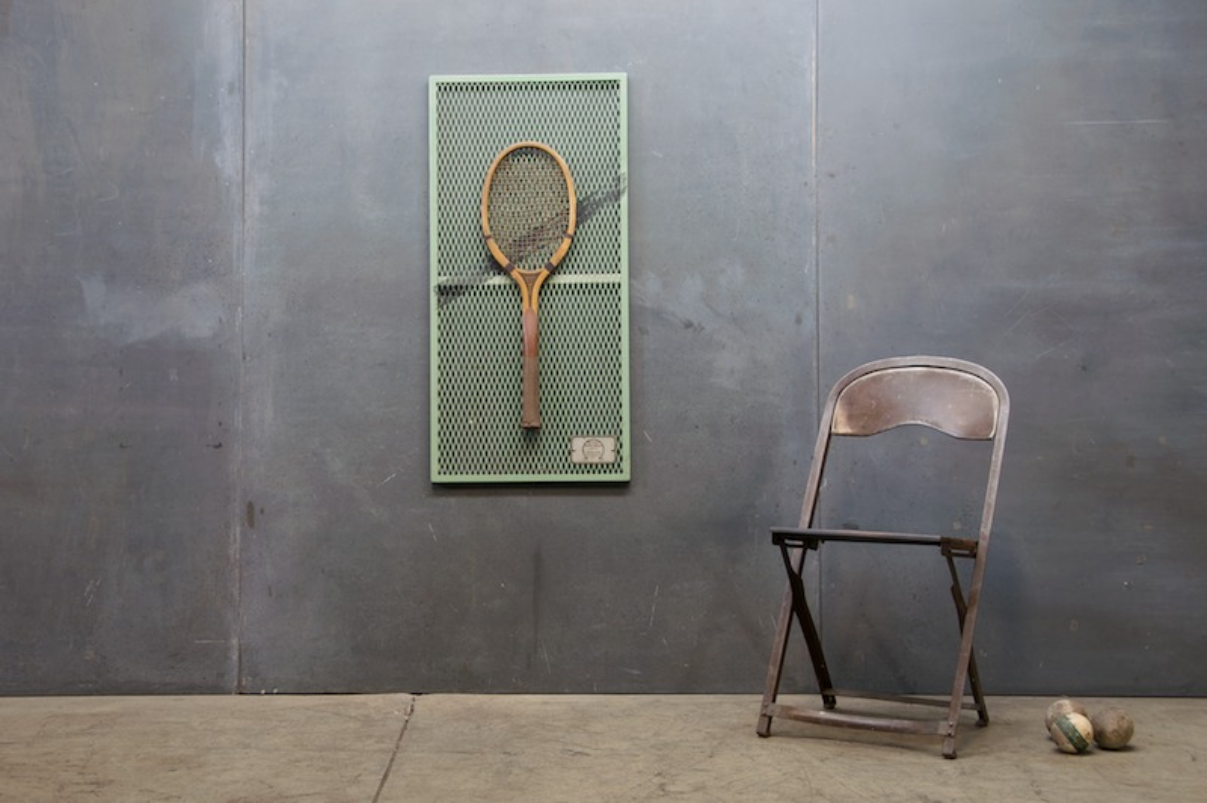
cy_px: 402
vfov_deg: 26.4
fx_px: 1708
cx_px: 604
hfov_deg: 38.9
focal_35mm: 51
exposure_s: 1
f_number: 9
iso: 100
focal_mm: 34
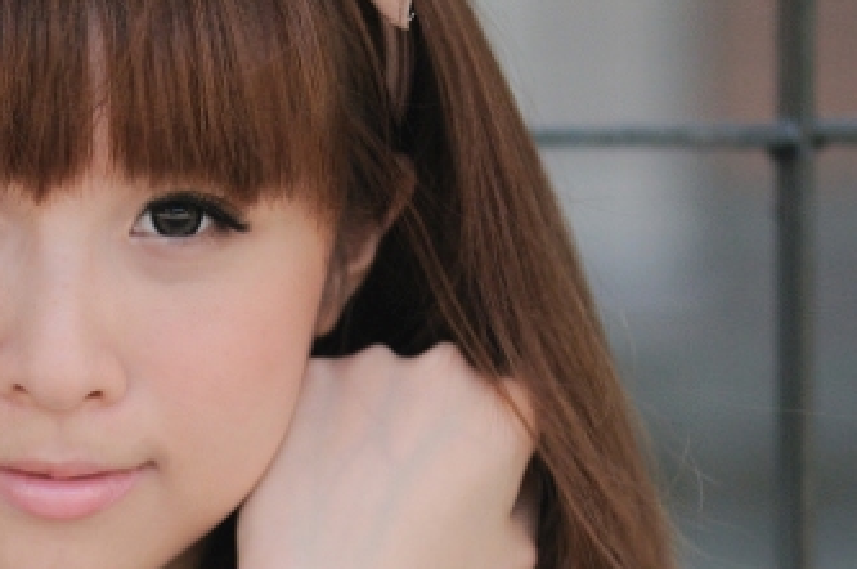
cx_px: -234
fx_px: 11518
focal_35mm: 485
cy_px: 695
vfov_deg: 2.8
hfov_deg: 4.2
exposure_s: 1/1250
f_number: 2.8
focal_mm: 105
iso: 250
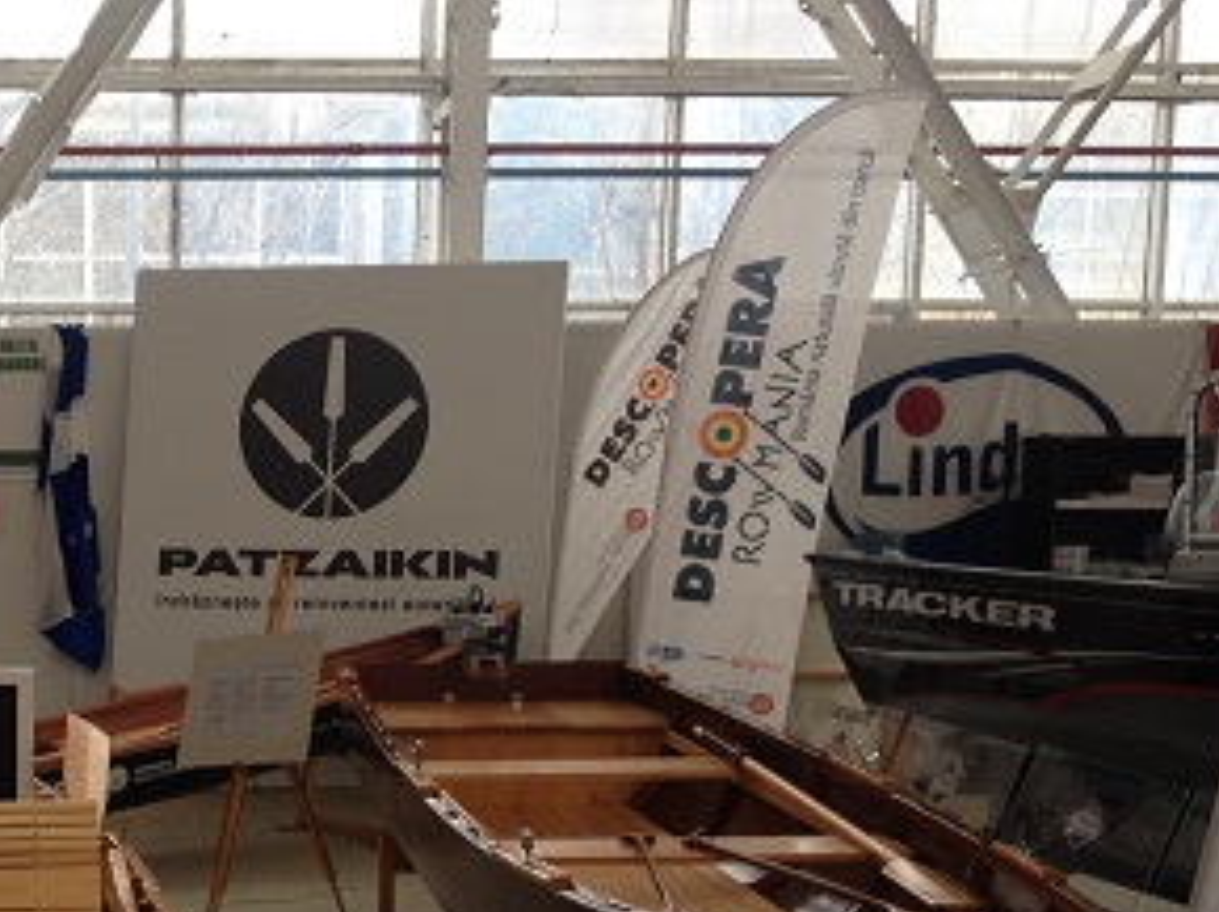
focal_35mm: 76
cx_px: 38
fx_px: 2674
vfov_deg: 18.9
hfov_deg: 24.6
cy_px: 887
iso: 64
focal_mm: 4.28
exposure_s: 1/60
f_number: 2.4
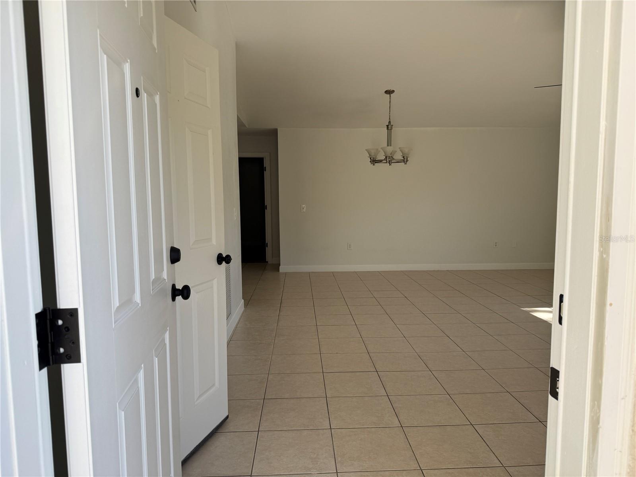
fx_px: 441
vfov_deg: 56.8
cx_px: 318
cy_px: 238
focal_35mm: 24
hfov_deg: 71.6
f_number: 1.78
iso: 80
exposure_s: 1/858
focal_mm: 6.76
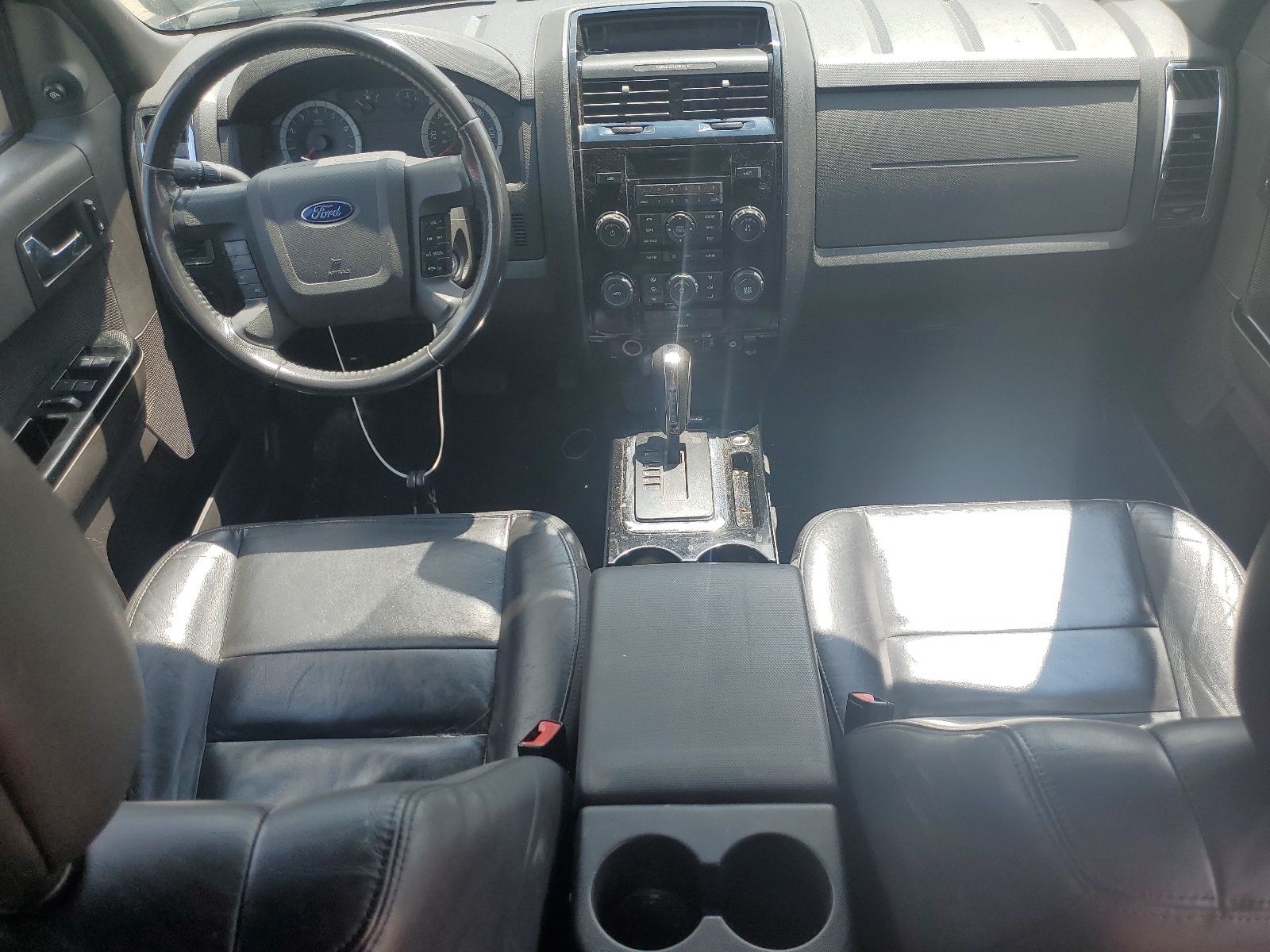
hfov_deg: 67.3
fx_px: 954
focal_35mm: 26
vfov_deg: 53.1
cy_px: 476
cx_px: 635
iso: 50
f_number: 1.5
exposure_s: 1/625
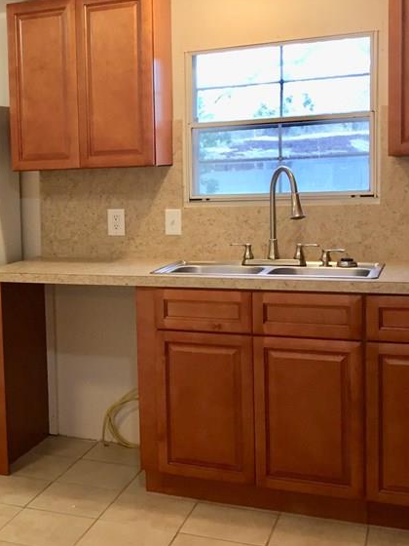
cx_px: -11
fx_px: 835
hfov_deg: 26.0
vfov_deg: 36.2
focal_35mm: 53
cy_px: 261
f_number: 2.2
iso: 64
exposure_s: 1/30
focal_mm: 4.15
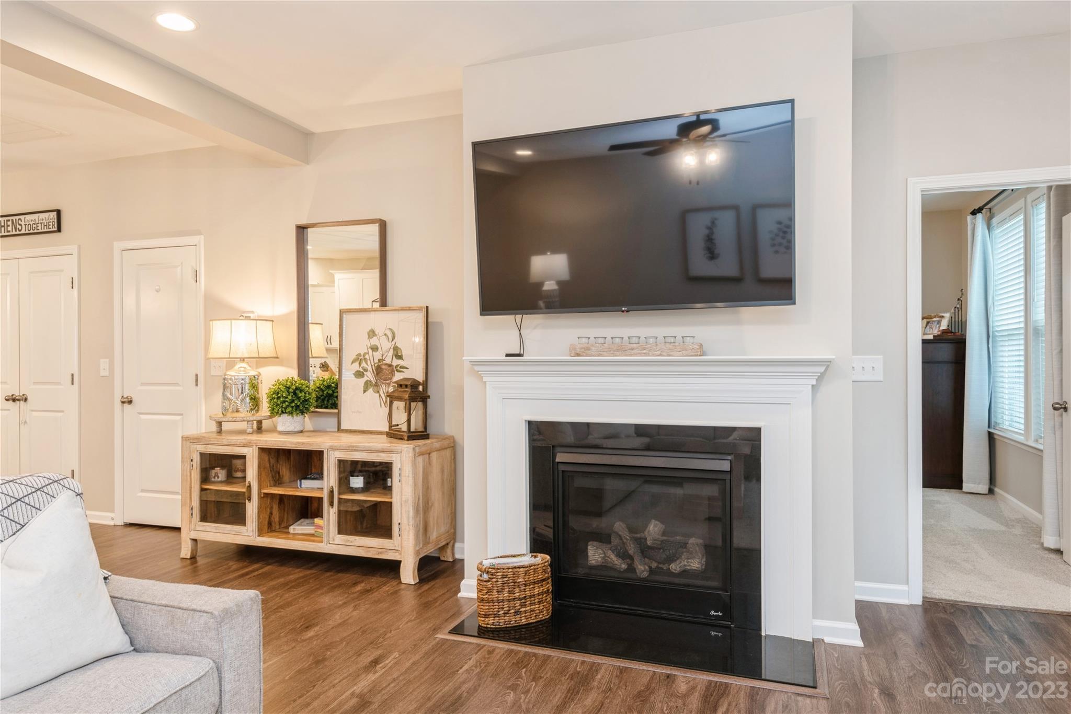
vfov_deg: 53.1
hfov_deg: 73.7
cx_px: 536
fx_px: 714
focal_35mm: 24
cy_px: 357
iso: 100
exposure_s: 1/1.67
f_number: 8
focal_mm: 24
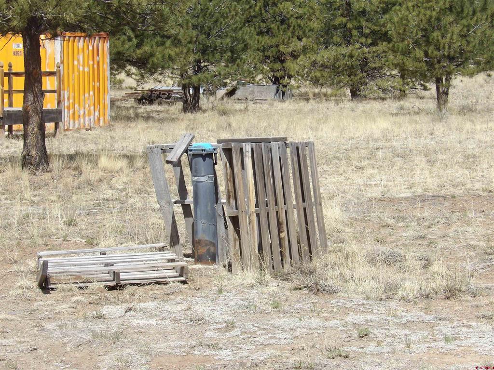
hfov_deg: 19.3
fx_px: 1456
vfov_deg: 14.5
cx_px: 247
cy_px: 185
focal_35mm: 102
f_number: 7.2
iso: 100
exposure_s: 1/229
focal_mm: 18.2
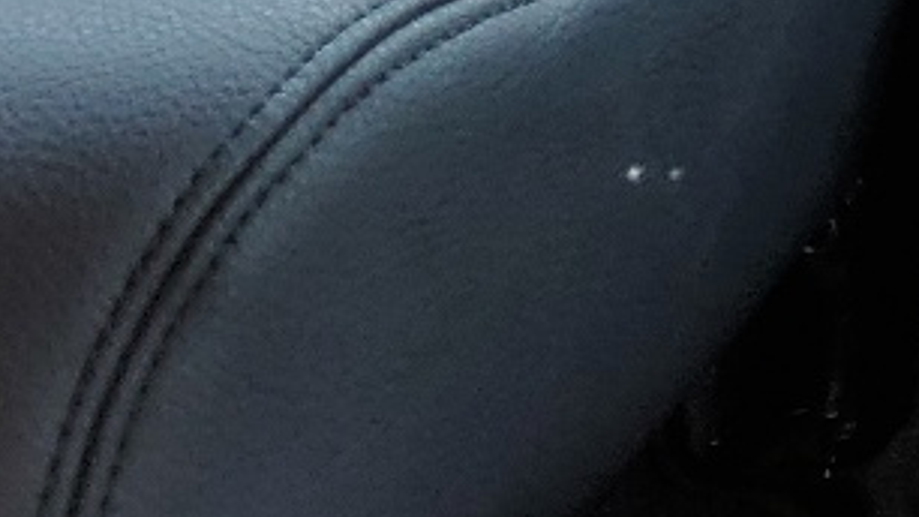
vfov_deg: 7.1
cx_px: 1391
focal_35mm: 148
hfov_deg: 13.6
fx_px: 3606
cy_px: -1145
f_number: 1.5
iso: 52
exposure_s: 1/100
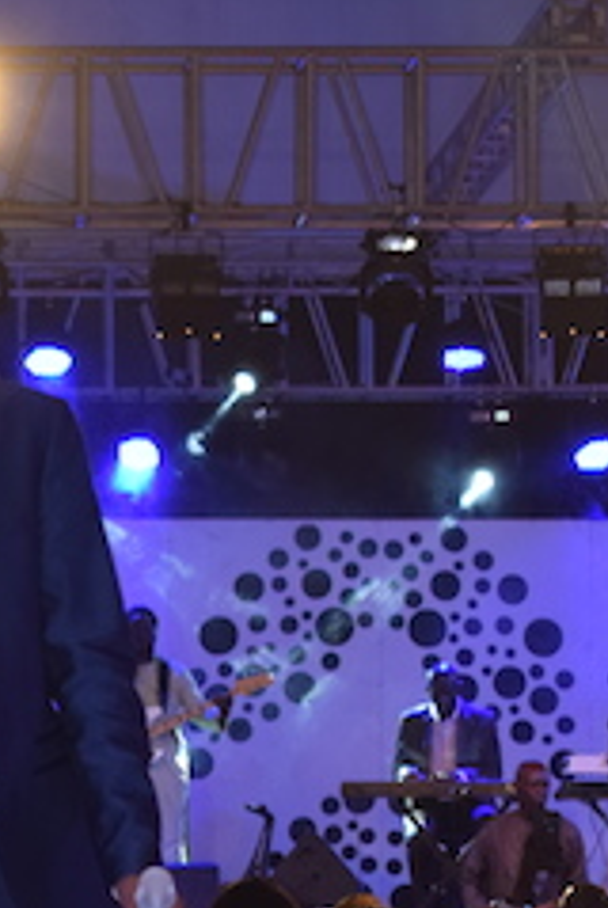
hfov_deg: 5.2
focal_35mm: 265
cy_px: 836
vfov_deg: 7.7
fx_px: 6683
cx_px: -53
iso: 400
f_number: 5.6
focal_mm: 55
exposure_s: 1/60
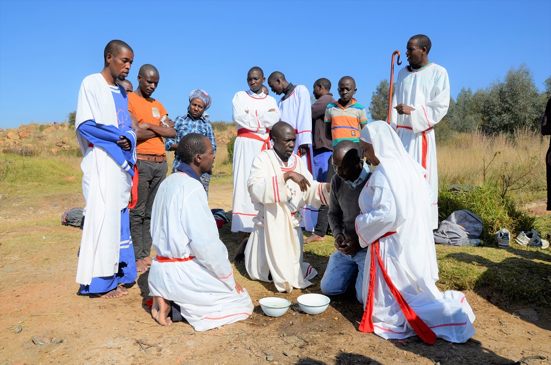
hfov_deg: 67.5
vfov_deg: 47.7
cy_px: 182
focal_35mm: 27
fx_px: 412
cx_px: 276
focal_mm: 18
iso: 100
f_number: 9
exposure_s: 1/320
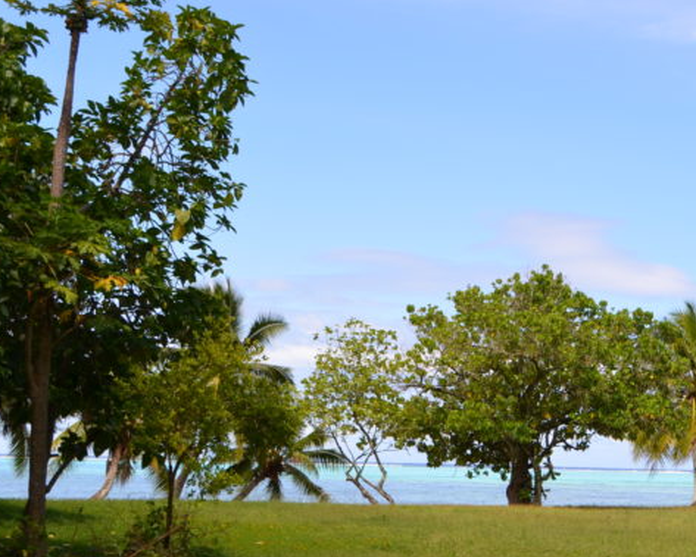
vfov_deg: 19.2
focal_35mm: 79
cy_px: 448
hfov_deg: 23.4
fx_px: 1628
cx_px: 637
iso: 125
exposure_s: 1/250
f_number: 8
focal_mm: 26
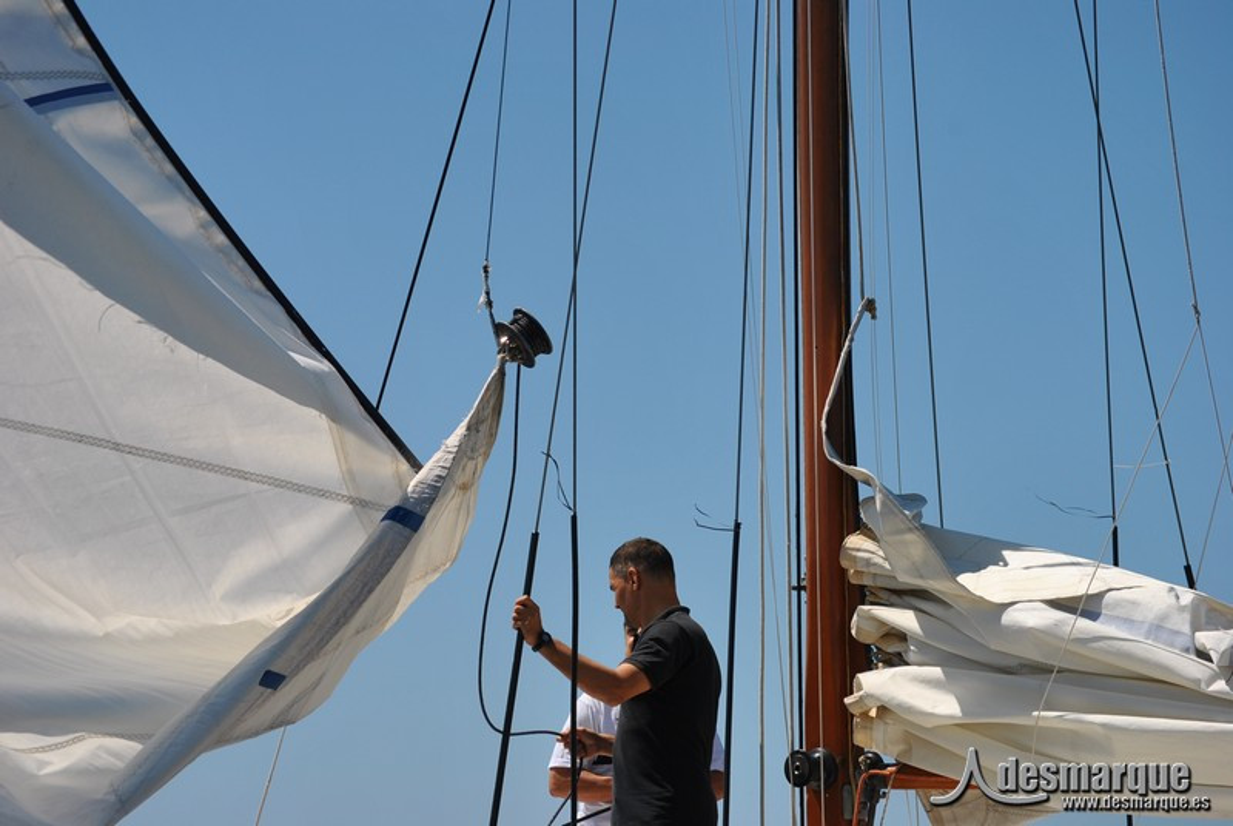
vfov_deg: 10.7
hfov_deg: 15.9
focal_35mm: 129
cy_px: 413
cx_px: 616
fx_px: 4425
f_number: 7.1
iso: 100
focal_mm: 86
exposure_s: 1/800
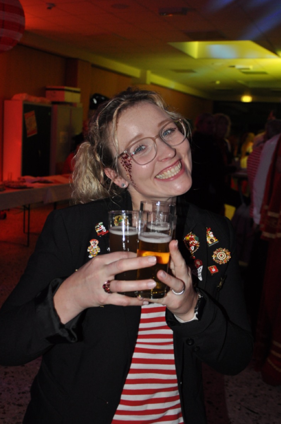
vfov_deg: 47.9
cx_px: 145
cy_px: 206
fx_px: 476
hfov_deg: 32.9
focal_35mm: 41
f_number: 4
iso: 800
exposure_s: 1/60
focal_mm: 25
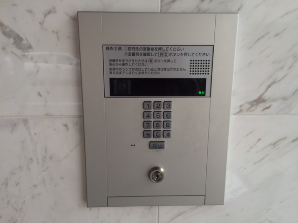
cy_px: 112
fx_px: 250
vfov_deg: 48.2
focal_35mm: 29
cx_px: 149
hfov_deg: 61.7
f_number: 2.2
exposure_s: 1/40
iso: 40
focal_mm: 4.15
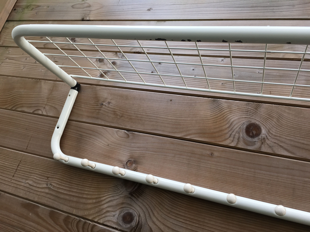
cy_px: 116
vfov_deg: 48.2
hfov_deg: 61.7
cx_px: 155
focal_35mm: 29
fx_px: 260
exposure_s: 1/191
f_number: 2.2
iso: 25
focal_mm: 4.15
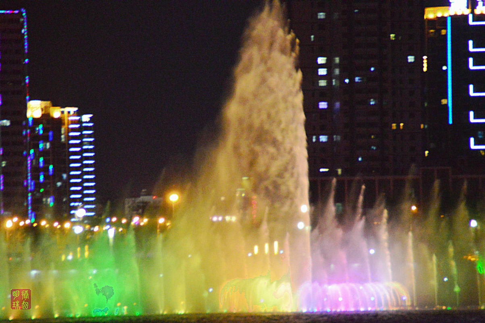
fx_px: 4038
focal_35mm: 300
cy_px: 162
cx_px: 242
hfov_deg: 6.9
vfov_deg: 4.6
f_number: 6.3
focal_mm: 200
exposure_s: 1/30
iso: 6400
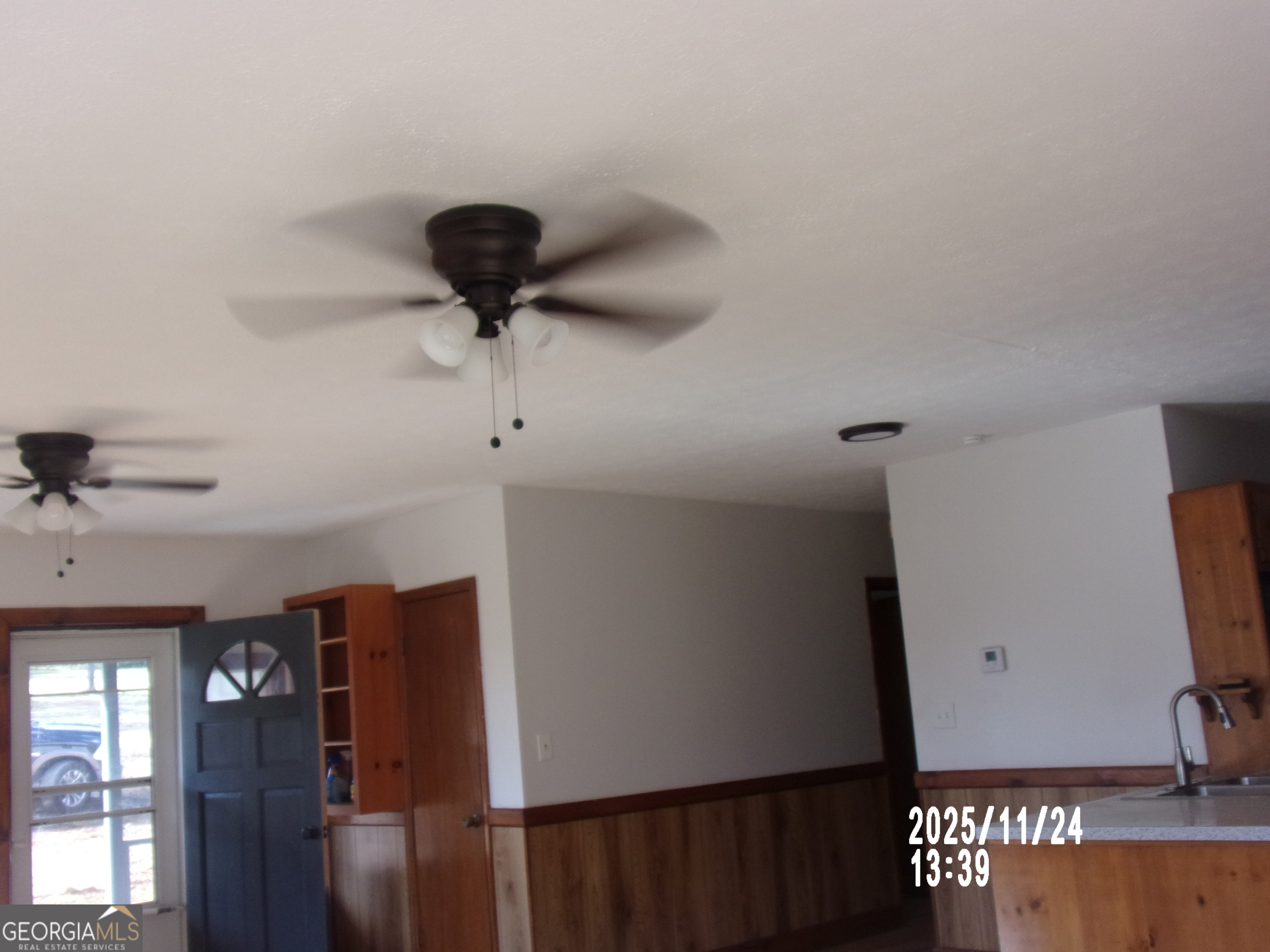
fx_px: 1211
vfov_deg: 42.9
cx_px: 635
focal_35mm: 33
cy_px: 476
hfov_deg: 55.4
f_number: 3.7
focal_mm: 5.9
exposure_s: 1/38
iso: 80
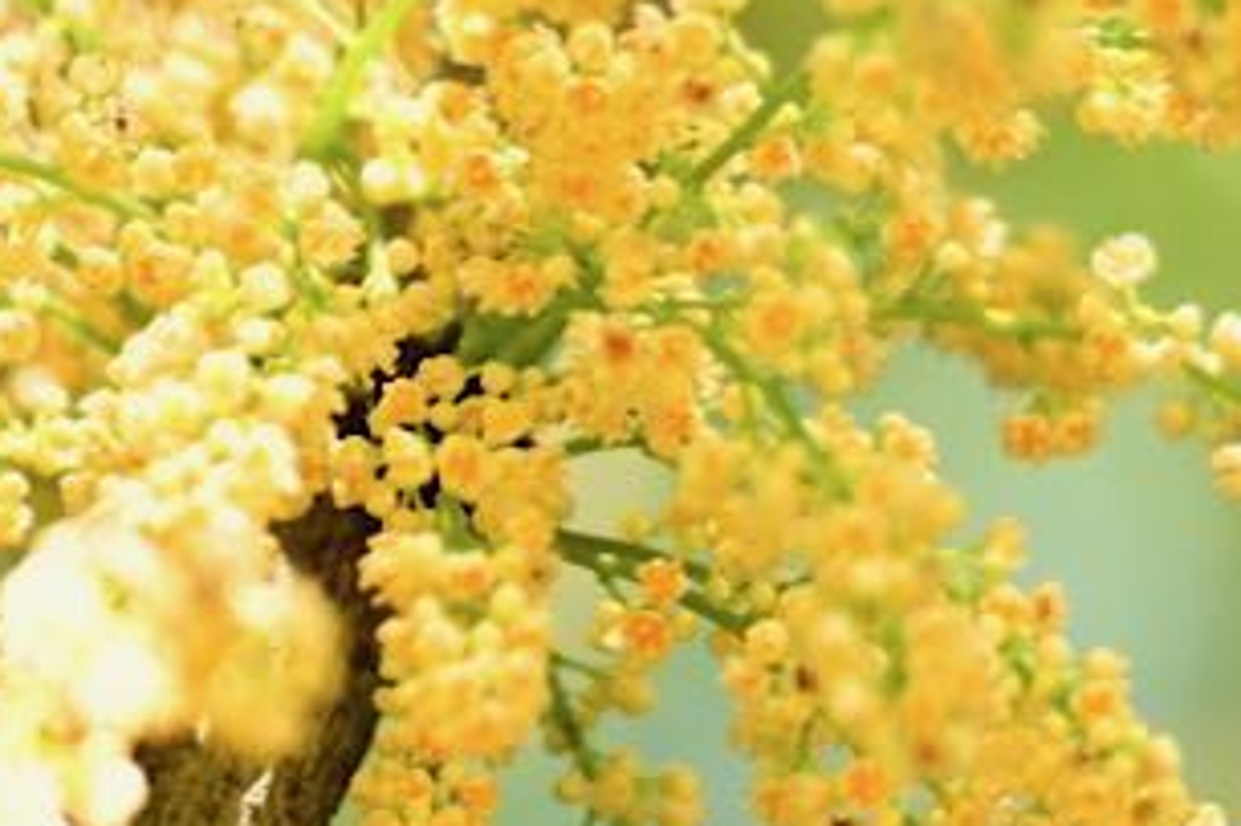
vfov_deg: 1.7
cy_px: 224
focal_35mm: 787
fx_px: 27114
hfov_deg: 2.6
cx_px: -90
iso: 400
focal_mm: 200
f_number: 2.8
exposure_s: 1/250
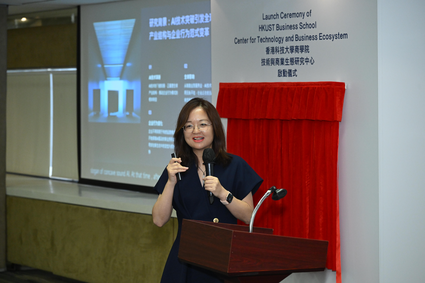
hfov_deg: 17.1
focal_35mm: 120
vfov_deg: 11.4
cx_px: 212
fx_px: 1417
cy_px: 142
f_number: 5.6
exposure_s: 1/200
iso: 4000
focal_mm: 120
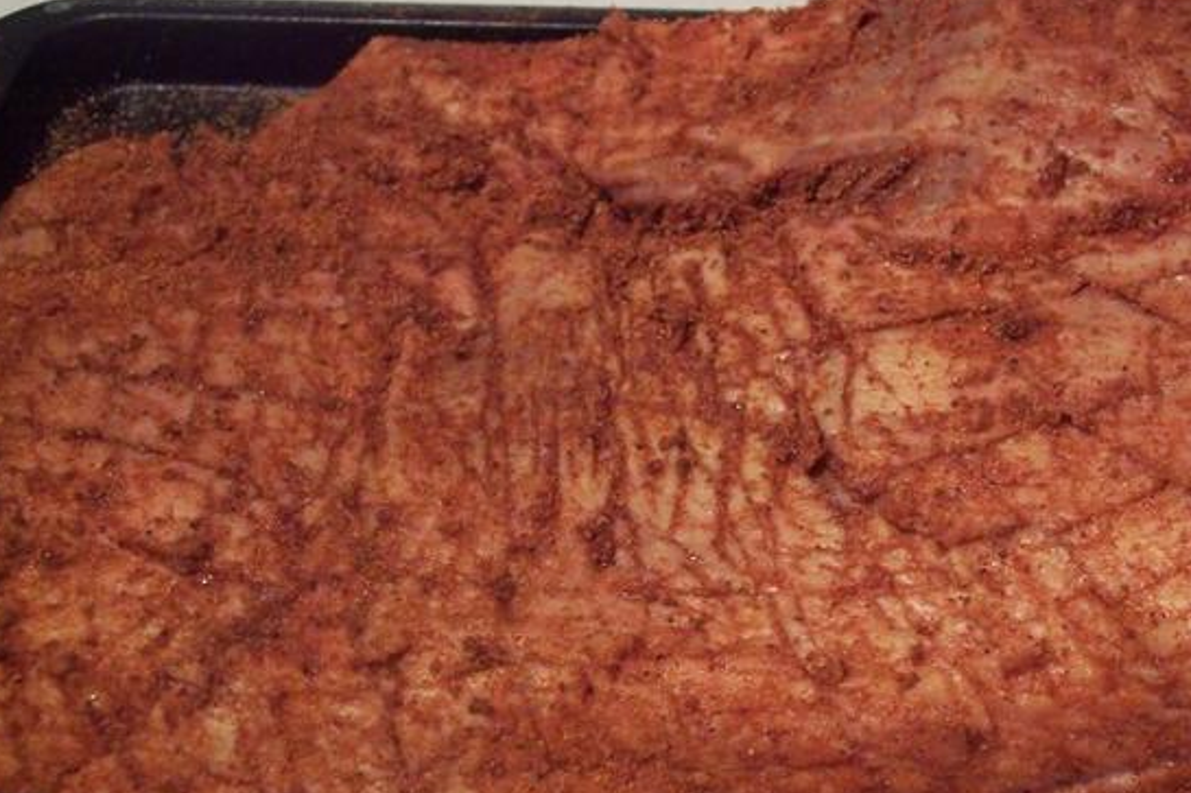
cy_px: 394
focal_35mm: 67
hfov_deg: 29.6
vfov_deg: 20.3
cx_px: 883
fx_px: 2216
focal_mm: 8
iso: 200
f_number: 3.4
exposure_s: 1/8
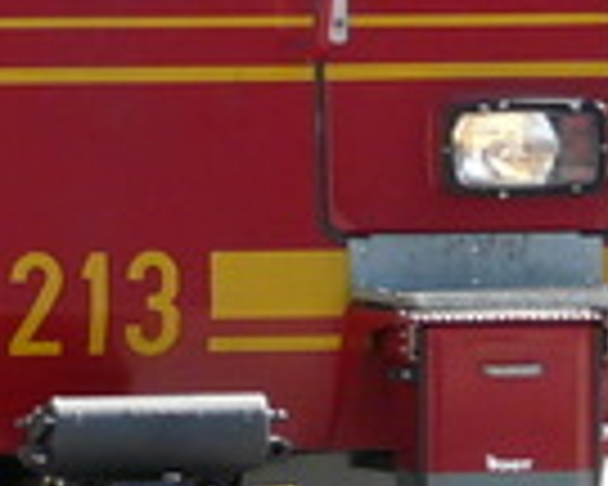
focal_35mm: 667
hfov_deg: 2.9
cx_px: -937
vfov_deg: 2.3
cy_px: -405
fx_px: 12002
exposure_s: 1/200
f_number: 4
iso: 100
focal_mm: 15.1
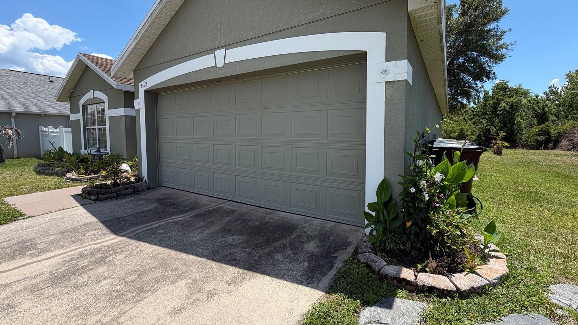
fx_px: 245
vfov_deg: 67.0
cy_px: 149
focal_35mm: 16
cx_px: 302
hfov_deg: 99.3
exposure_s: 1/770
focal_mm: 2.22
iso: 25
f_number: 2.2
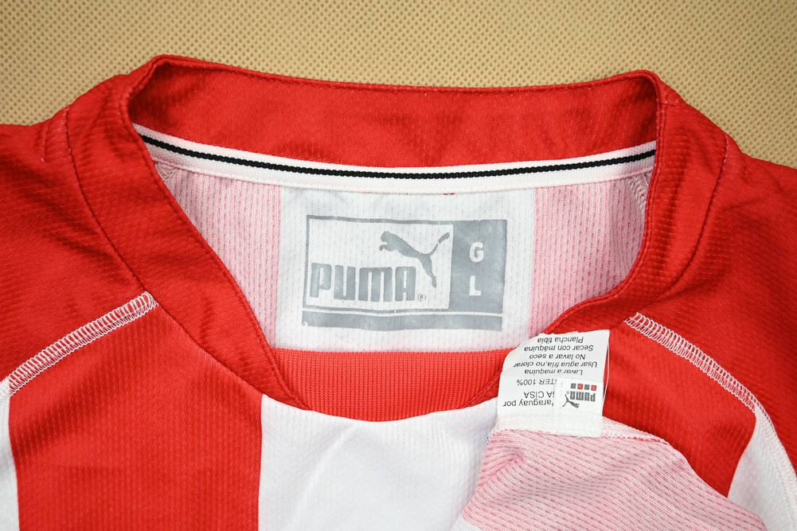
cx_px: 398
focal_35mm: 24
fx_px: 531
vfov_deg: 53.1
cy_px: 266
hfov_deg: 73.8
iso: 200
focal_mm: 24
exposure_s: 1/180
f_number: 4
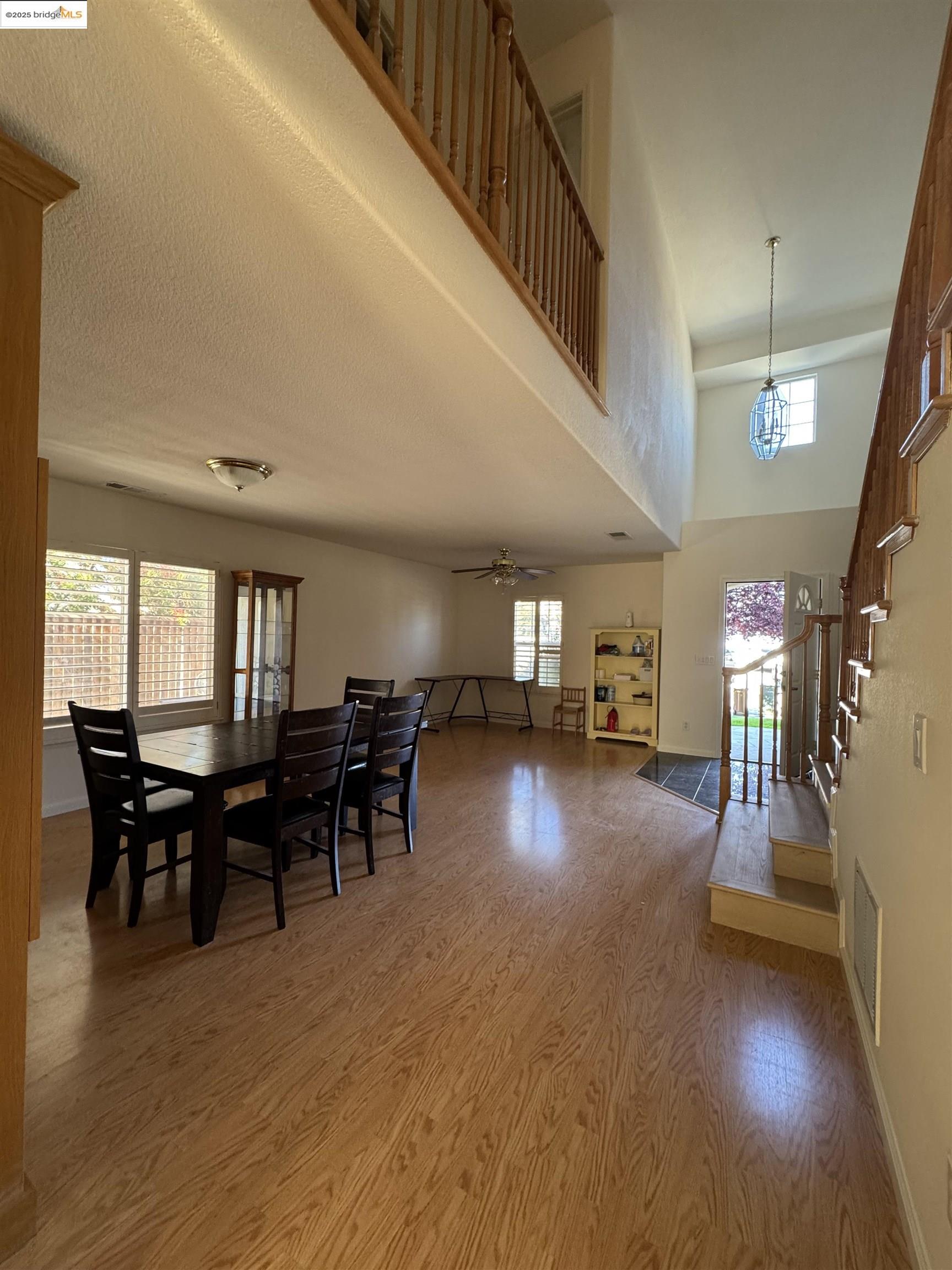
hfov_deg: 85.7
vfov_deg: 102.1
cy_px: 635
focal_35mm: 14
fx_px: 513
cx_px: 476
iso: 250
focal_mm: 2.22
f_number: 2.2
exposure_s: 1/60
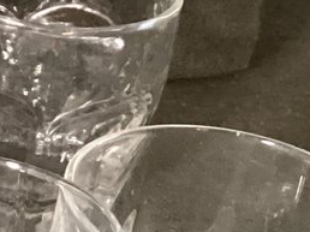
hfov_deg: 9.7
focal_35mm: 182
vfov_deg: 8.1
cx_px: -422
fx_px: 1628
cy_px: 255
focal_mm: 3.3
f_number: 2.4
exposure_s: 1/30
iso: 400
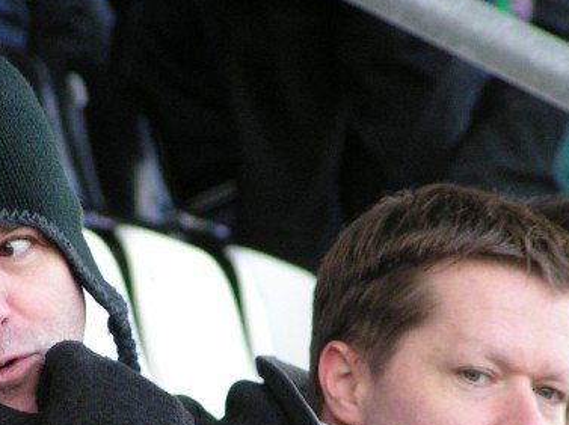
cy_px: 320
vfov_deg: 2.4
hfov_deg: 3.1
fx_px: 10362
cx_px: 217
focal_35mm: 631
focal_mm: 45.4
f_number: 3.5
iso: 200
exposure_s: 1/200
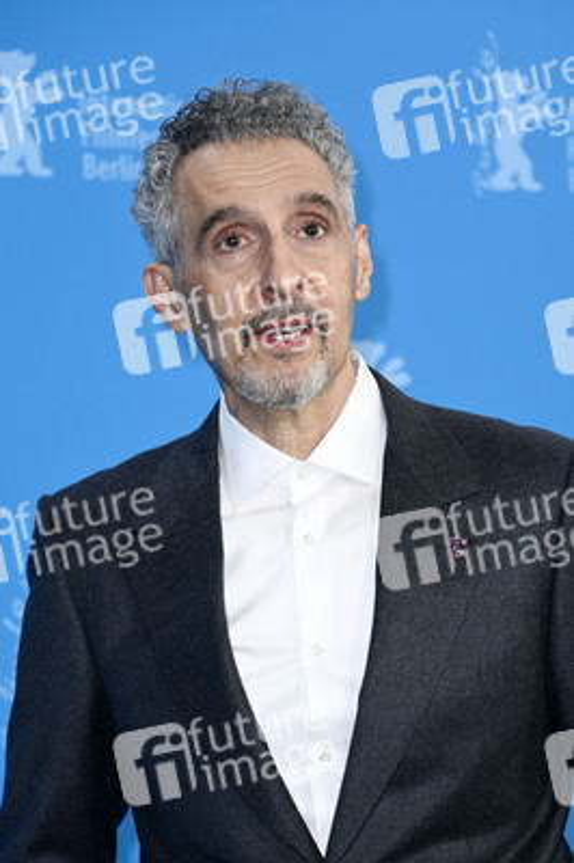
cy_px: 432
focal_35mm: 150
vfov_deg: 13.7
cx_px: 287
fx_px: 3593
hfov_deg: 9.1
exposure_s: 1/250
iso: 1600
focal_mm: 150
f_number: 5.6
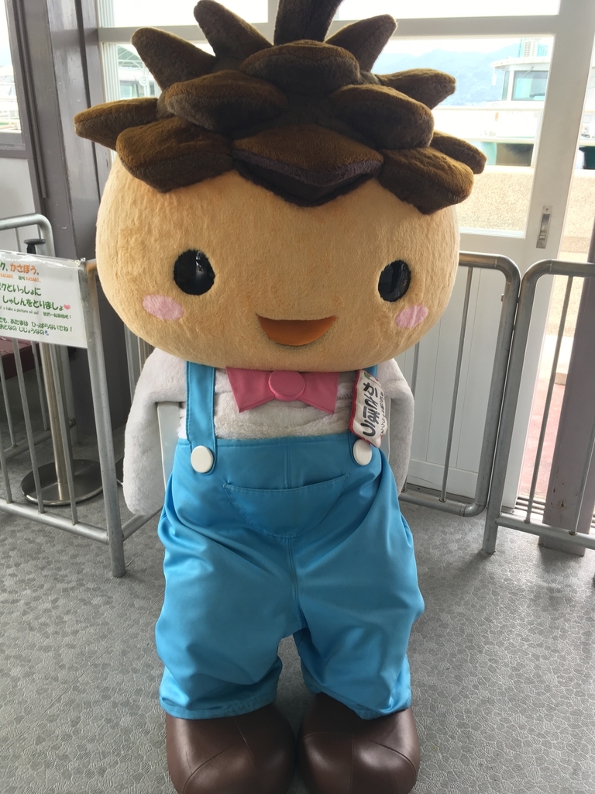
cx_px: 298
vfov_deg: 61.7
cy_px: 397
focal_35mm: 29
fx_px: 665
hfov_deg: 48.2
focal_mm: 4.15
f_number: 2.2
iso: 32
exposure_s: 1/60
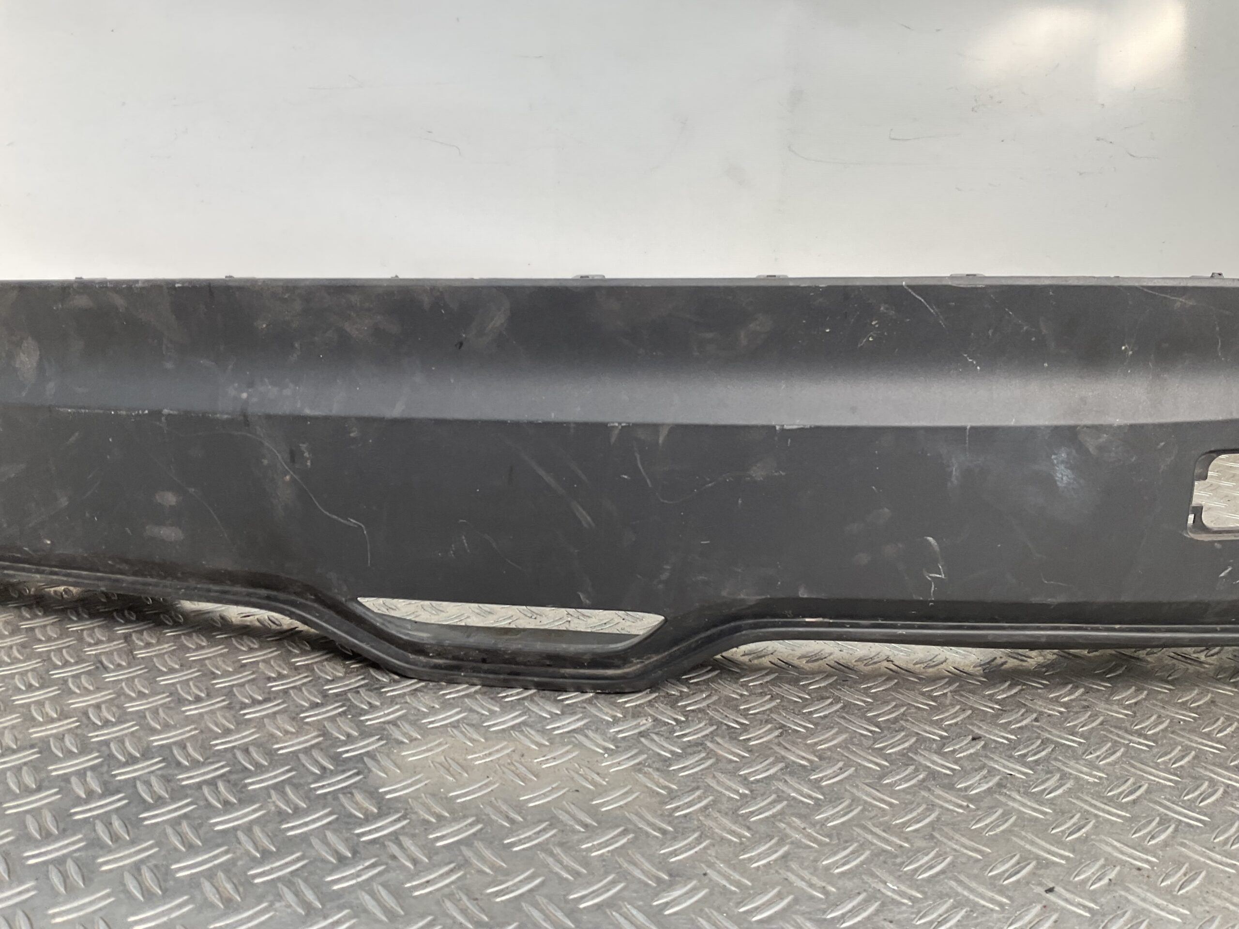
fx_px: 1038
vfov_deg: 48.2
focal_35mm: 29
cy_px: 464
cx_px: 620
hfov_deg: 61.7
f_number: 1.8
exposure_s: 1/120
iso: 16
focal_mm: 3
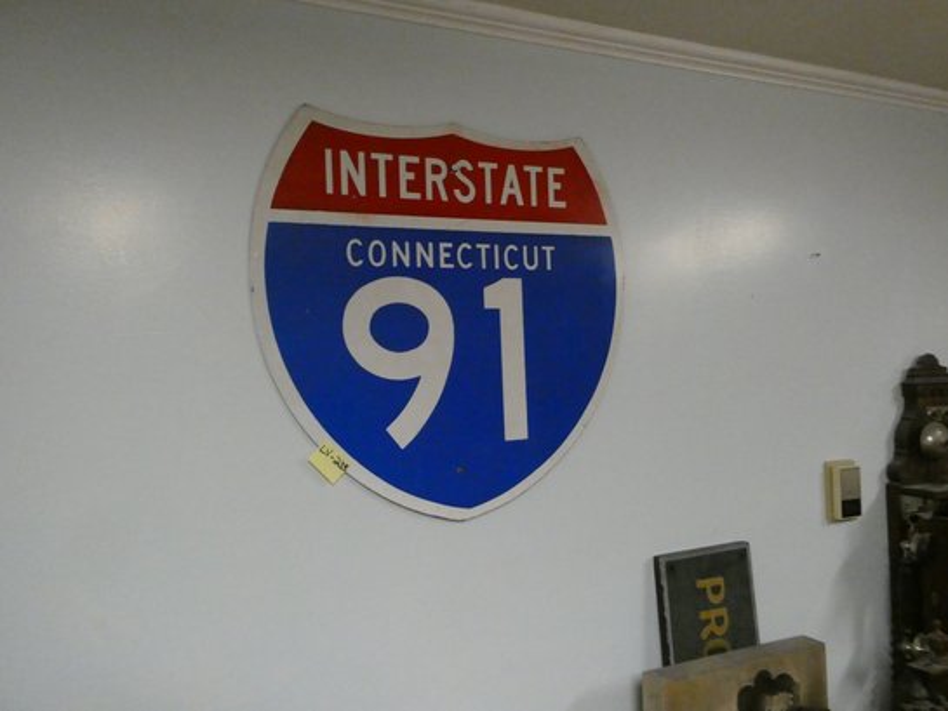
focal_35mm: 26
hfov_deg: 67.3
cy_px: 356
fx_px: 712
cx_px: 474
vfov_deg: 53.1
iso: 1600
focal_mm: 4.7
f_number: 3.4
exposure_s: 1/60
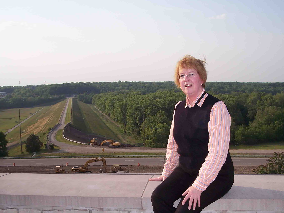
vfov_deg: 29.6
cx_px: 142
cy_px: 131
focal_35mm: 49
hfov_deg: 38.9
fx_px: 402
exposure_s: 1/750
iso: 100
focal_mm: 8
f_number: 4
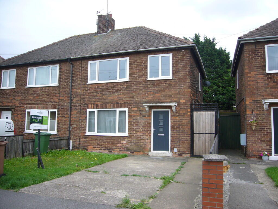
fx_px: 225
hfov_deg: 63.4
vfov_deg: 49.7
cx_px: 139
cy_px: 104
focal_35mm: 28
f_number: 2.8
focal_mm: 4.6
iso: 80
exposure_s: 1/250
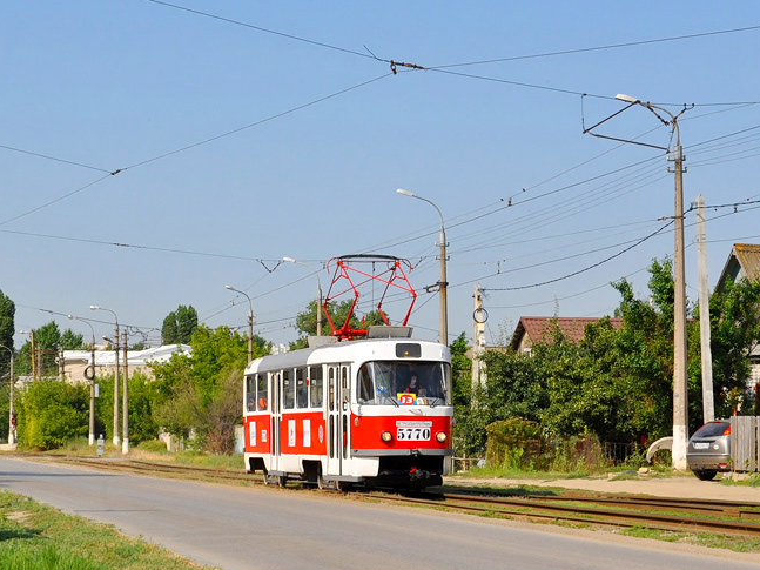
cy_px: 280
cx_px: 365
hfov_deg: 17.9
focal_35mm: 110
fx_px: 2415
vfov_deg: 13.5
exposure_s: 1/500
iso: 200
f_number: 8
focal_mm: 38
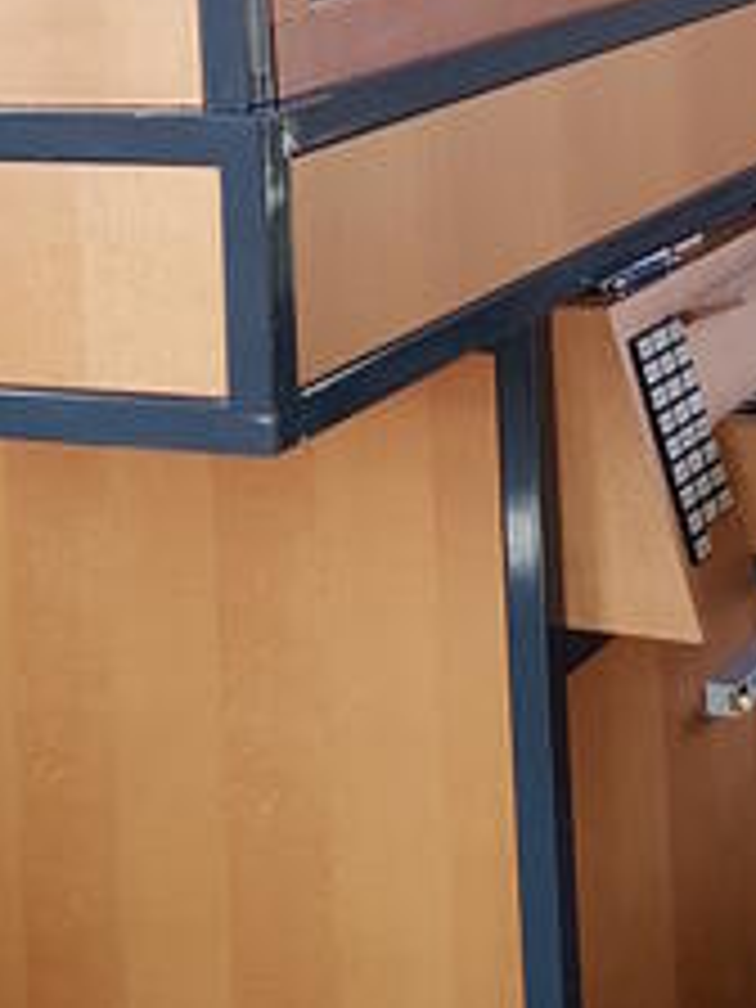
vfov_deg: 20.1
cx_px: 585
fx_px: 2708
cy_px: -117
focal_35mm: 93
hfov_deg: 15.8
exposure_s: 1/50
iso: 100
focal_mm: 4.2
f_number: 1.7
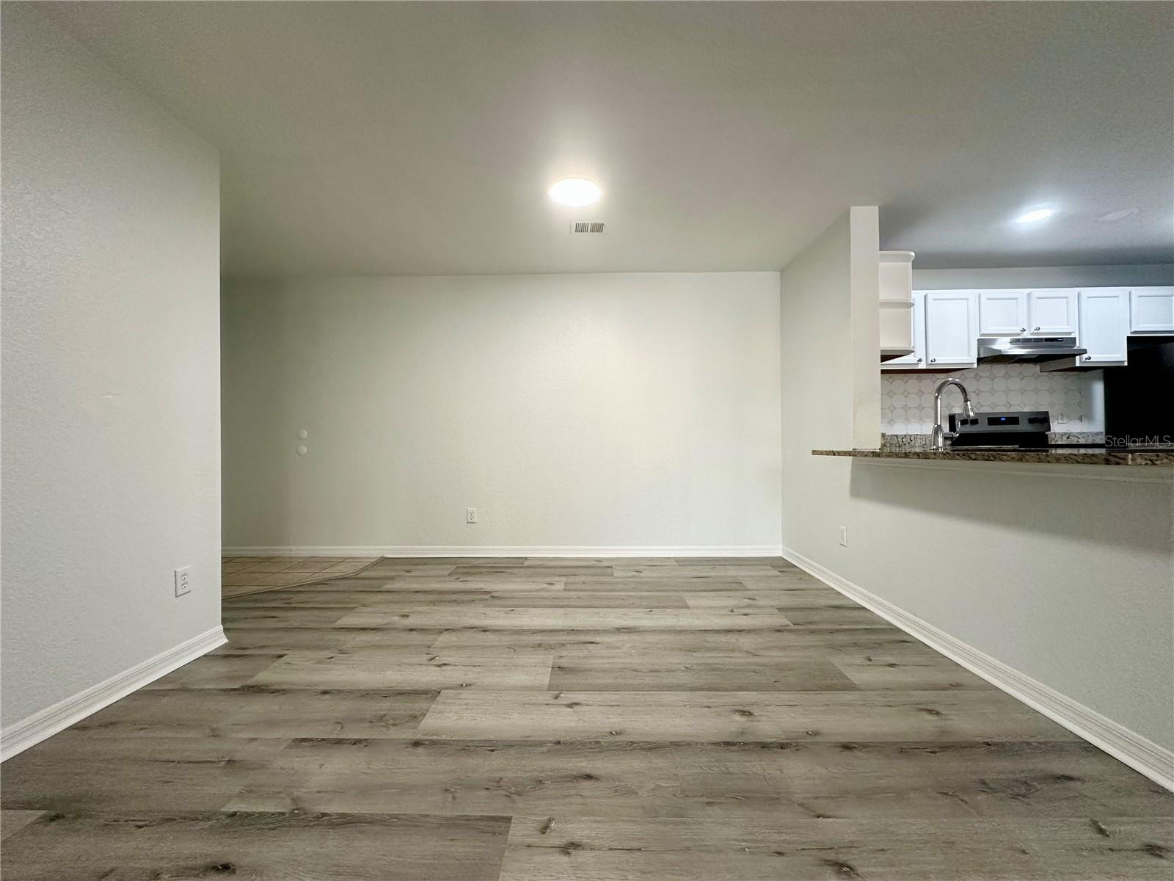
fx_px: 475
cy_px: 440
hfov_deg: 102.1
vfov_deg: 85.7
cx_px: 587
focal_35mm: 14
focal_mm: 2.22
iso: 200
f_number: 2.2
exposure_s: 1/120
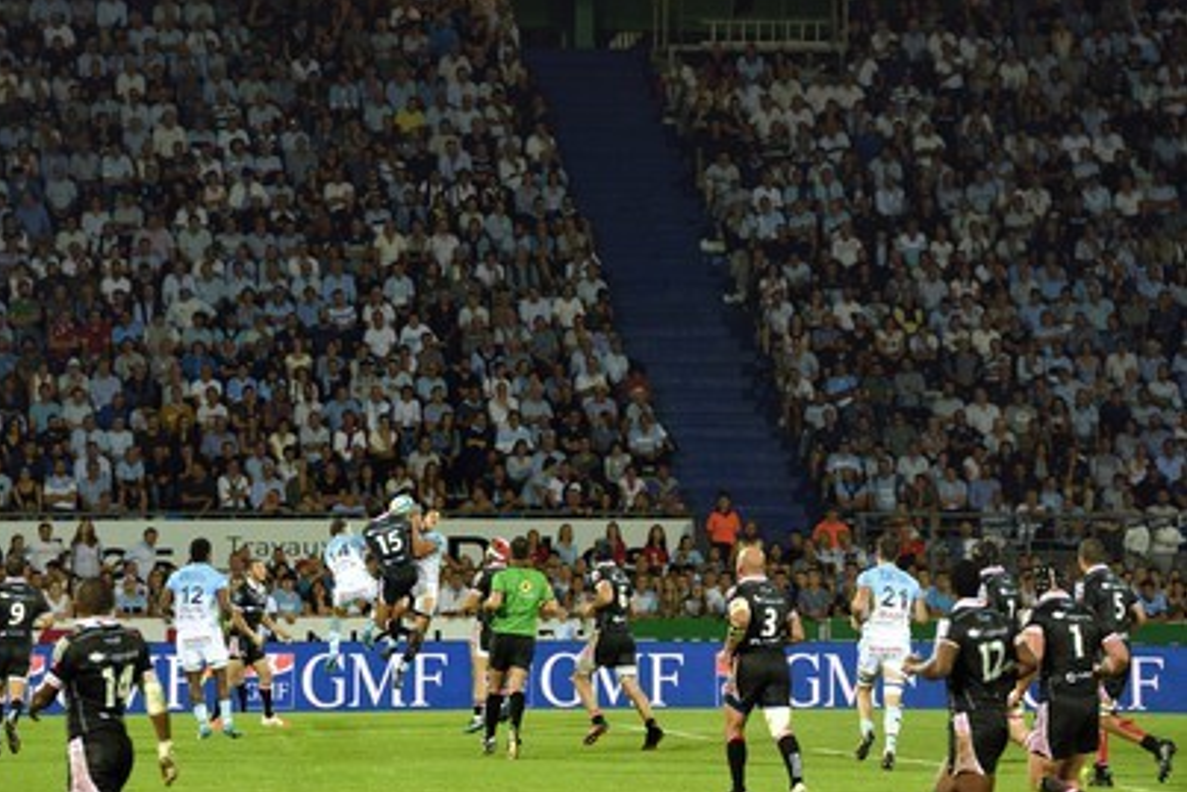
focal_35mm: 198
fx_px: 6530
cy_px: 395
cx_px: 571
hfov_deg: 10.4
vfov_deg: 6.9
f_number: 4.5
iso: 800
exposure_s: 1/250
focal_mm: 190
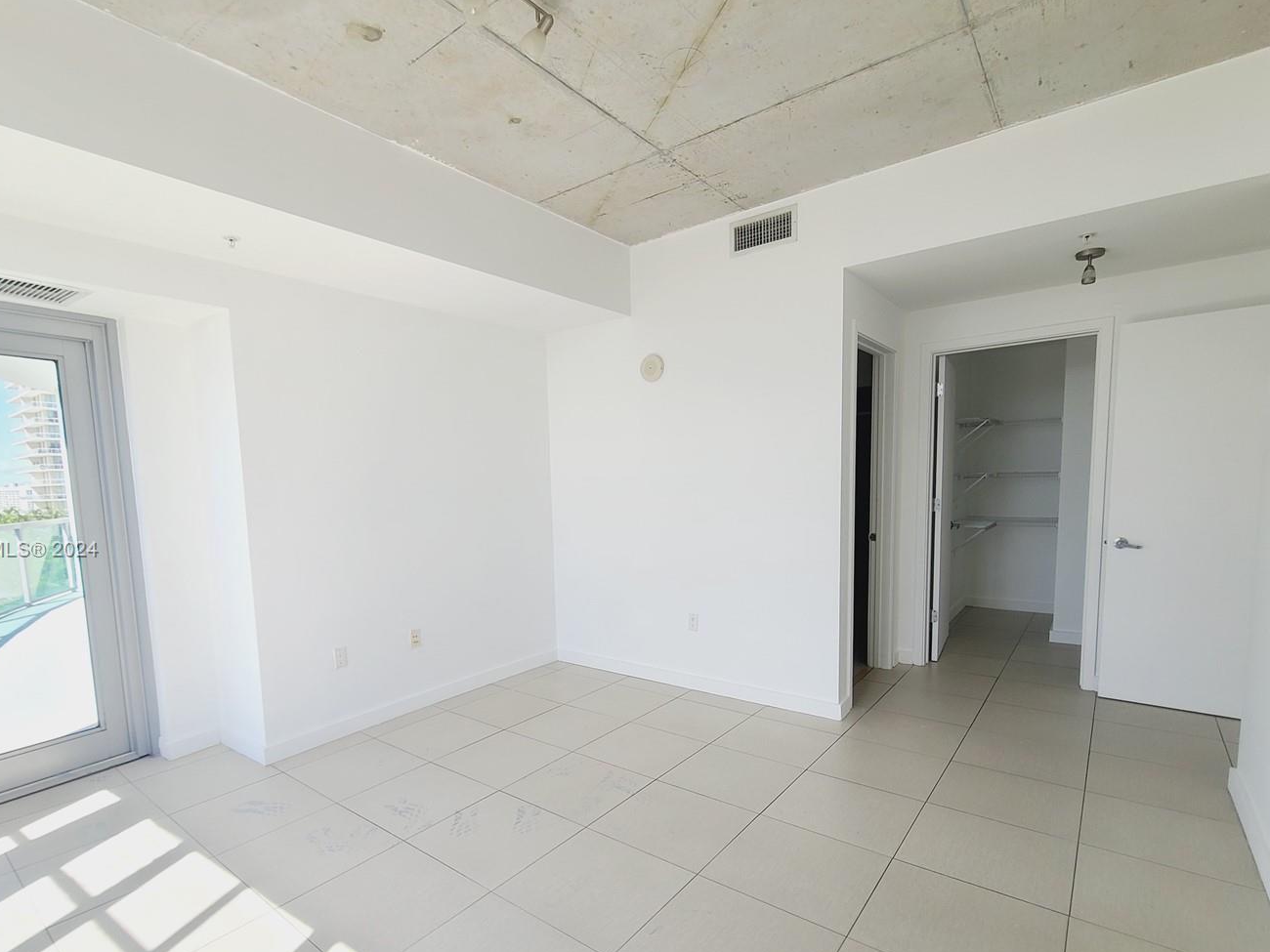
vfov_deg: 77.6
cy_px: 551
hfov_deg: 94.1
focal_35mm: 16
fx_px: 587
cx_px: 567
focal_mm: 2.2
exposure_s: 1/147
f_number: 2.2
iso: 50
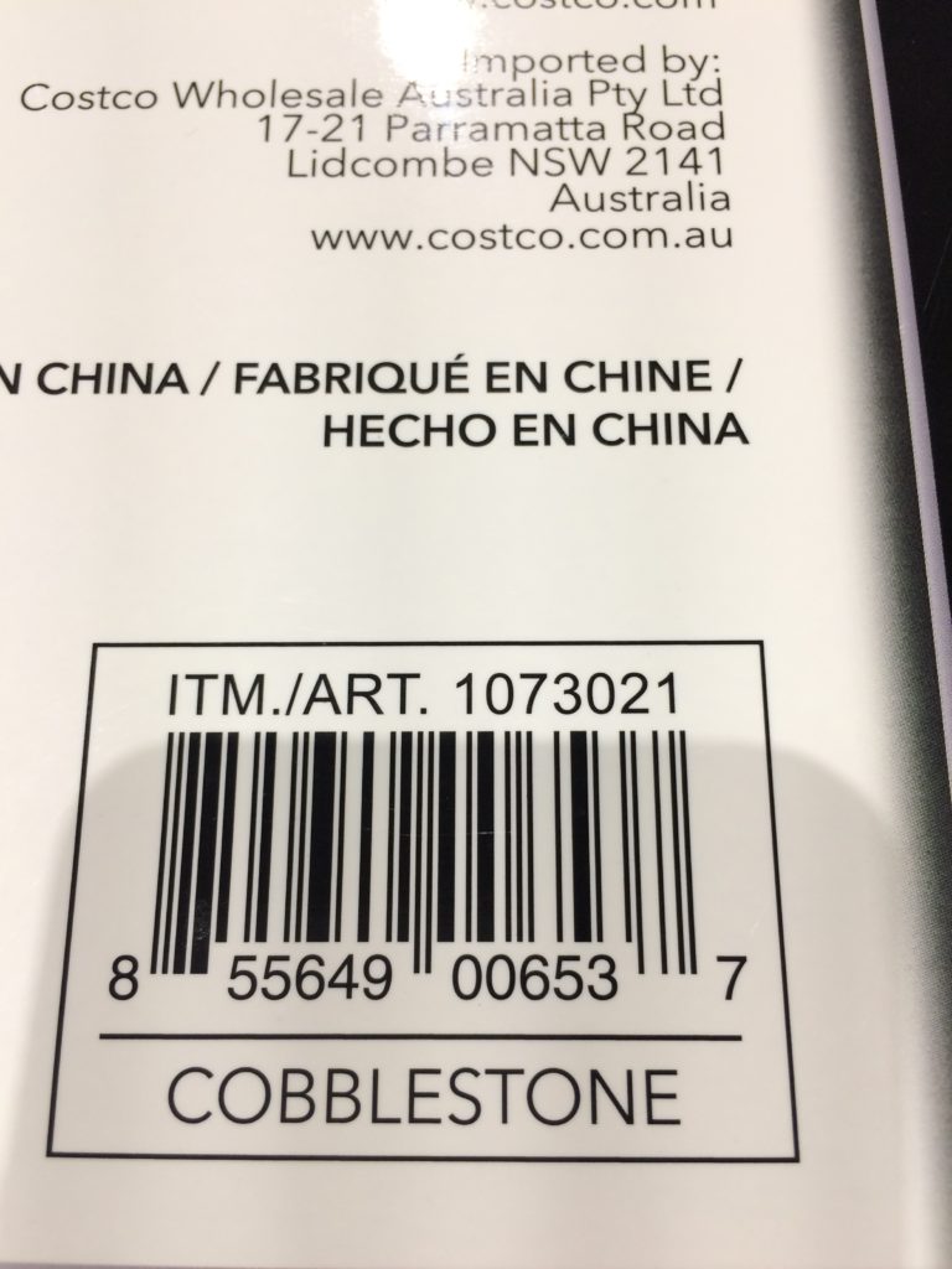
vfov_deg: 61.7
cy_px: 634
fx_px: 1063
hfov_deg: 48.2
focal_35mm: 29
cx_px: 476
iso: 32
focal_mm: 4.15
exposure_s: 1/33
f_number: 2.2
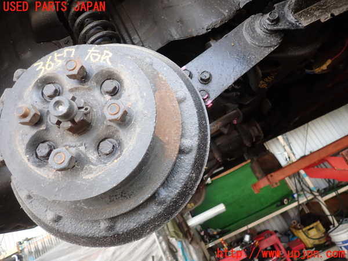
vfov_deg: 54.9
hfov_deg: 69.4
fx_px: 251
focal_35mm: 25
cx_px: 174
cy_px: 130
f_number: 2
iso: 100
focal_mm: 4.5
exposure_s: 1/60
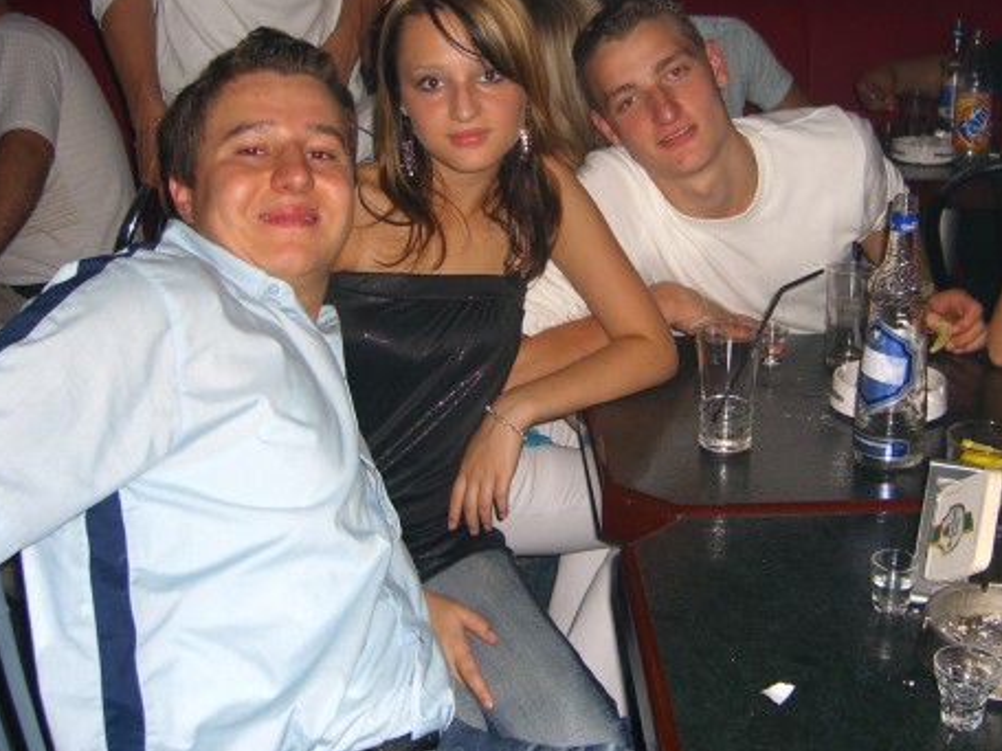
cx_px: 613
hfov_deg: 38.0
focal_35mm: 50
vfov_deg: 29.0
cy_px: 296
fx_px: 1447
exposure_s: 1/60
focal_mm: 7.9
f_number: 2.8
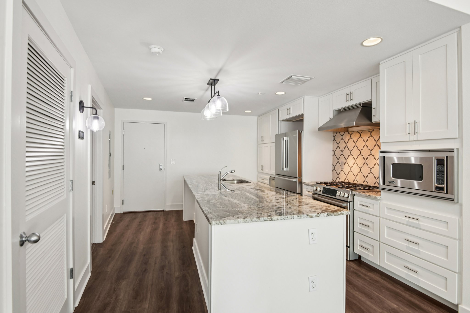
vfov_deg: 70.4
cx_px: 235
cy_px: 156
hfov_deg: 93.3
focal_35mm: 17
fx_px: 222
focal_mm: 17
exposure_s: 1/30
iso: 400
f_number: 8
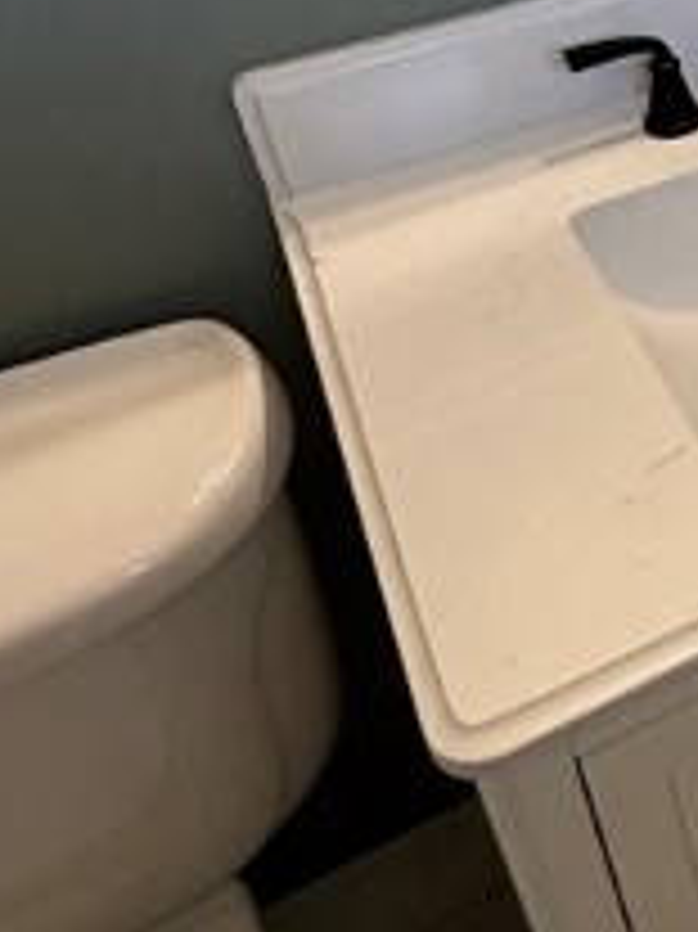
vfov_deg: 34.5
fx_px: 1399
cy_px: 72
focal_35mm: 52
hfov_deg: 22.7
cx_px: 1058
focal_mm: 2.22
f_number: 2.2
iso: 400
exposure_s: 1/60
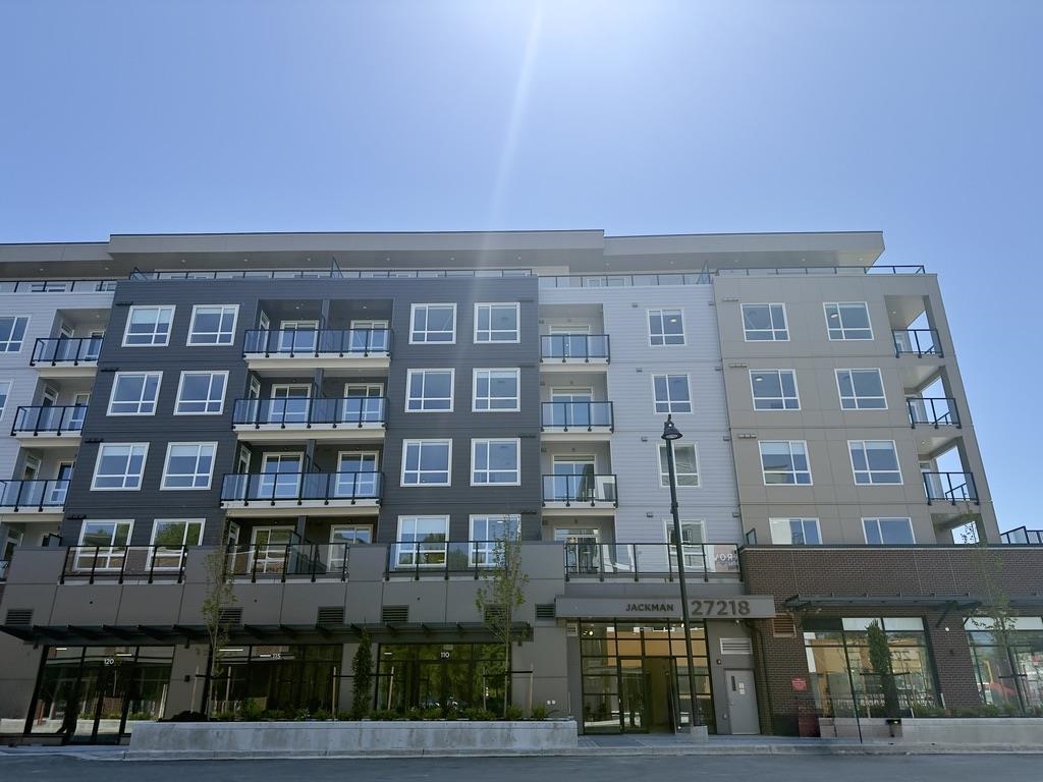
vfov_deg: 56.8
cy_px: 391
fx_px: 723
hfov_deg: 71.6
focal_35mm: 24
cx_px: 522
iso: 80
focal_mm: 6.76
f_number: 1.78
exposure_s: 1/5319
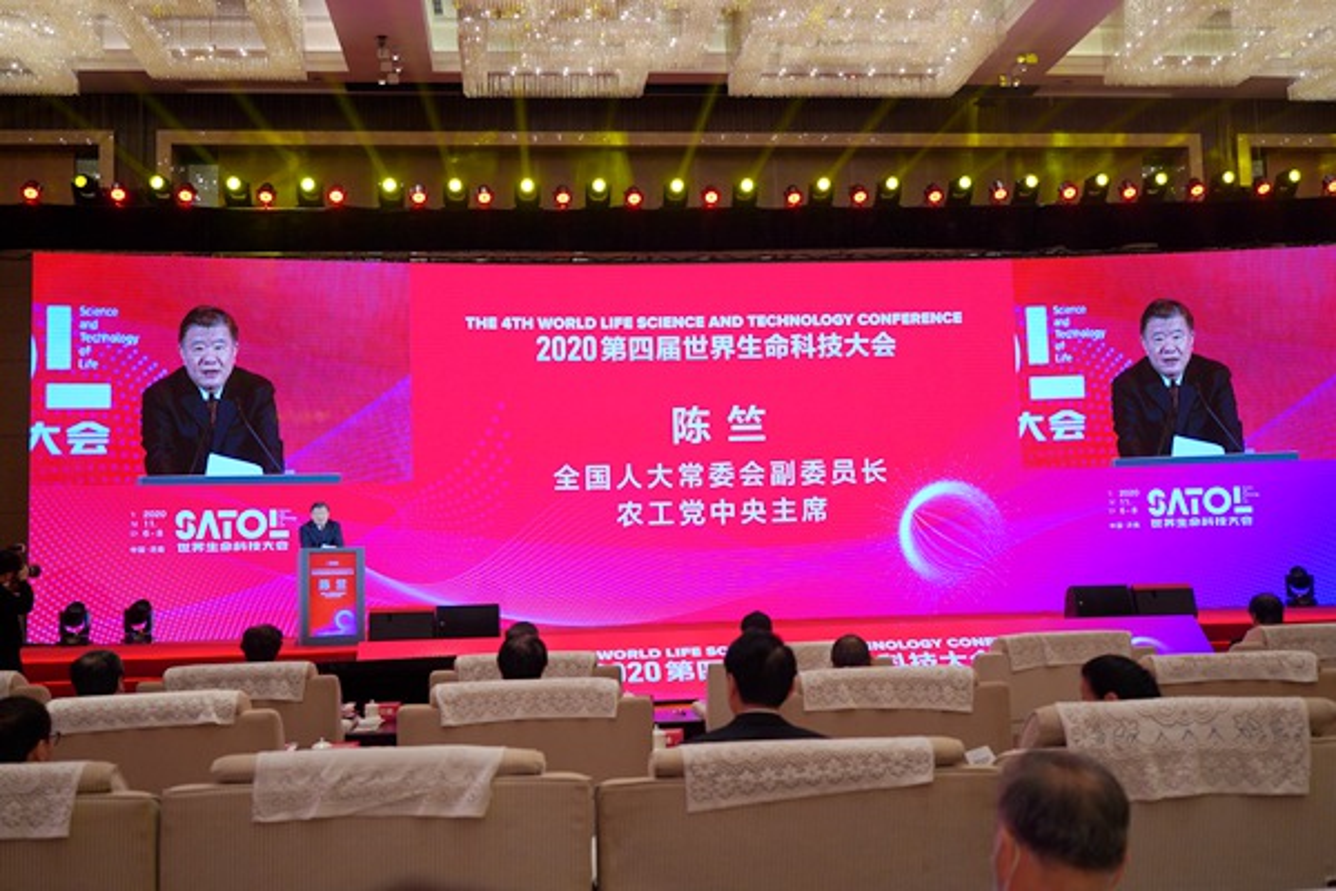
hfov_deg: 50.7
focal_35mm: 38
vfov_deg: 35.1
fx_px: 1410
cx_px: 668
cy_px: 446
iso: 1000
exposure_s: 1/160
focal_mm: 38
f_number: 4
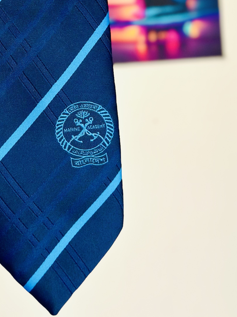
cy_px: 29
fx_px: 813
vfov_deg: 21.5
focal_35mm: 89
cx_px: 53
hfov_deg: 16.5
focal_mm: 6.86
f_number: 1.78
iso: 125
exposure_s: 1/88
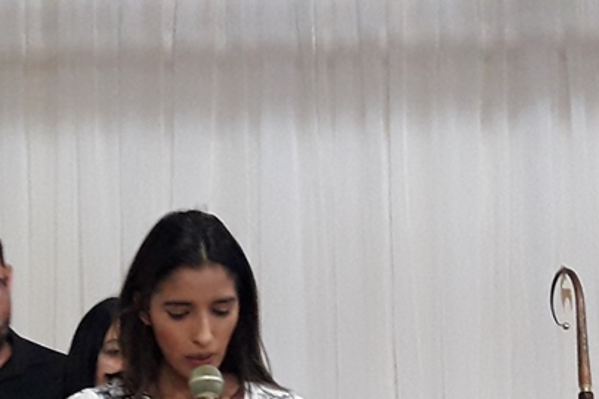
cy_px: 350
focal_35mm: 46
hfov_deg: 41.9
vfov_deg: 28.3
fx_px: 765
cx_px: 177
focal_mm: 3.7
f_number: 1.9
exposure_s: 1/24
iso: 250
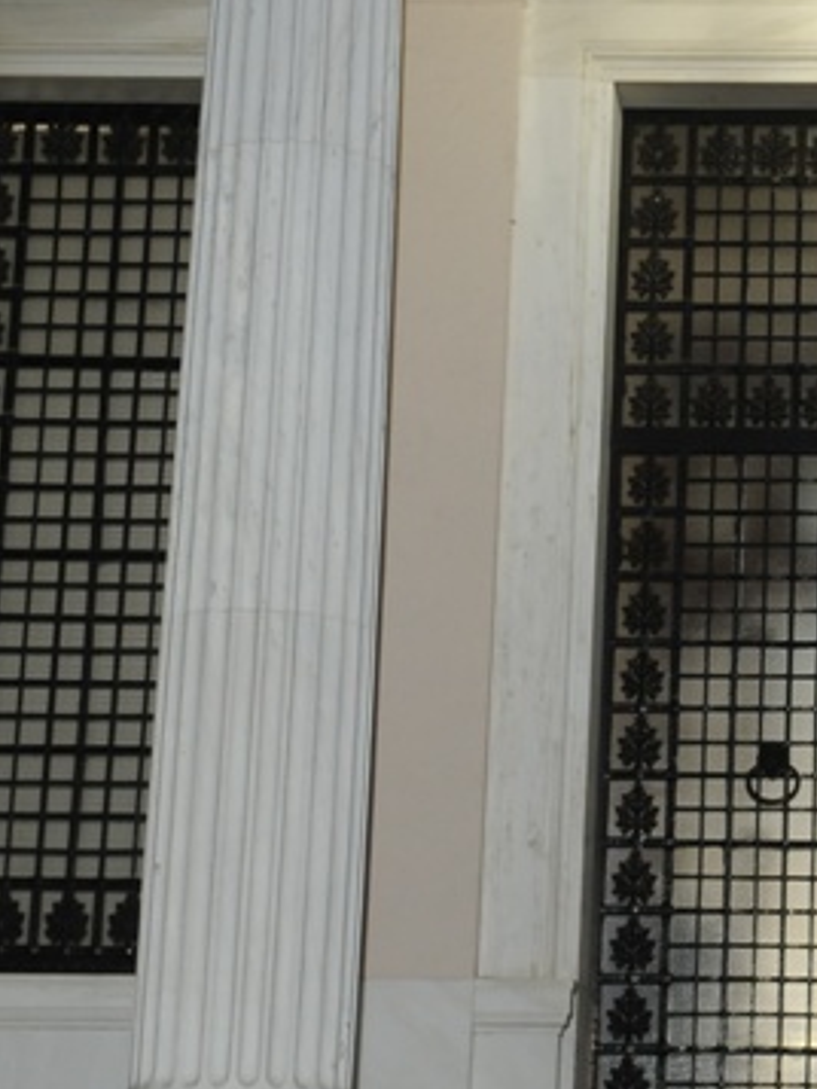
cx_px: 918
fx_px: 3900
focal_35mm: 124
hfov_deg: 11.8
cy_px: 447
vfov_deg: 15.9
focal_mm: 45
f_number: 2.8
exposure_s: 1/200
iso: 2000
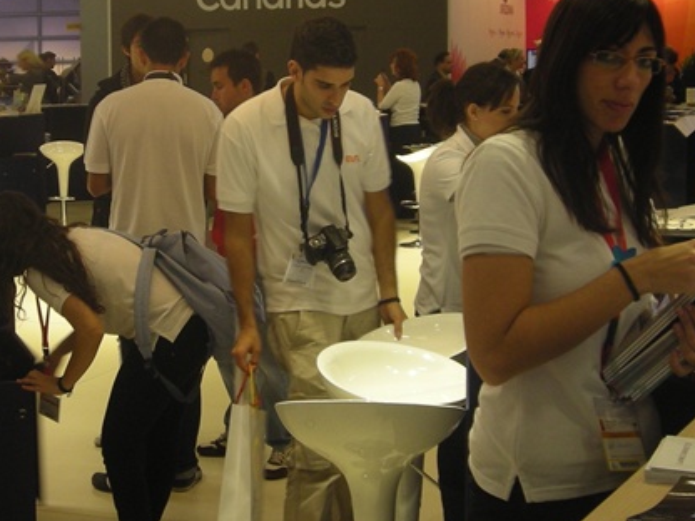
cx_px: 229
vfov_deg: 20.1
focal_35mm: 73
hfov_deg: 26.5
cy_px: 159
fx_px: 1466
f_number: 3.2
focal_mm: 6.3
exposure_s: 1/30
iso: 73
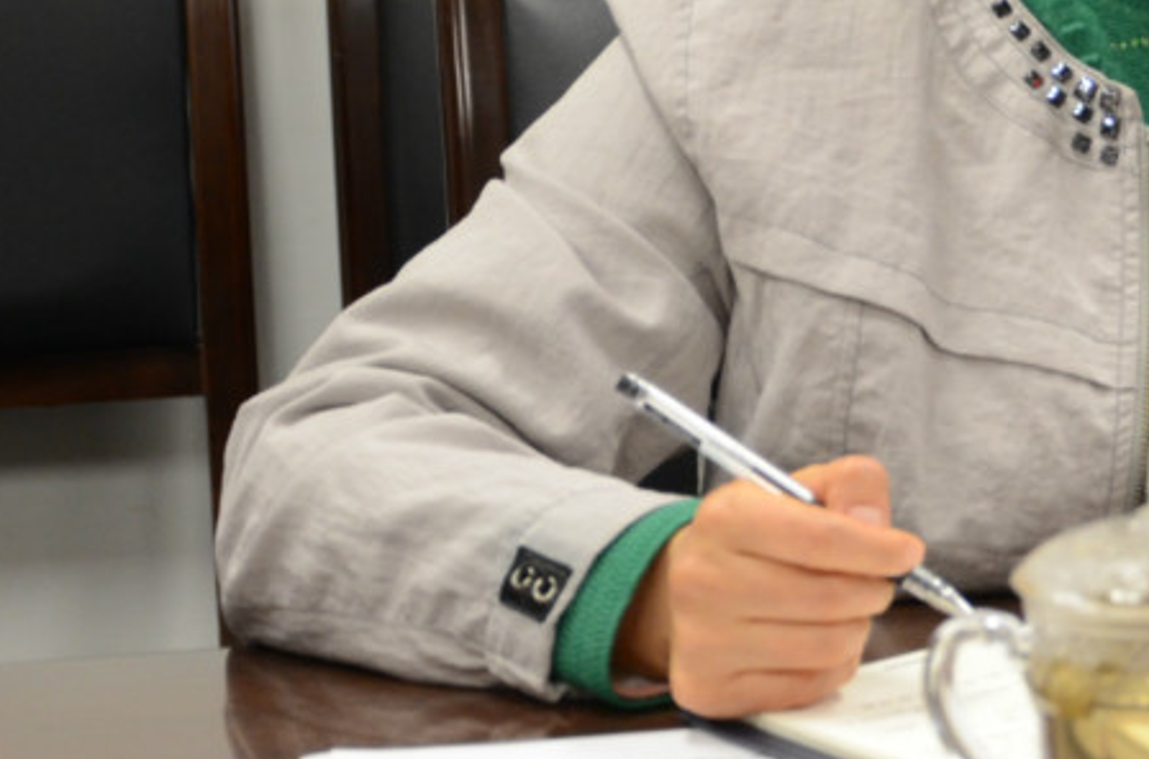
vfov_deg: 6.5
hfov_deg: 9.8
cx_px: 1090
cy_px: -136
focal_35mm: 209
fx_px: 6652
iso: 1100
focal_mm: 52
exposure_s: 1/50
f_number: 5
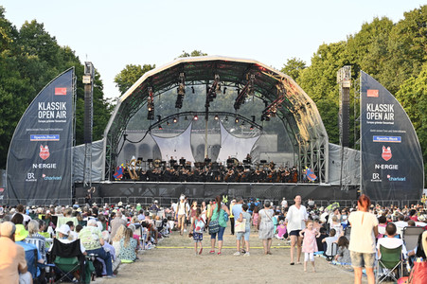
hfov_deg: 28.9
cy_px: 142
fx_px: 830
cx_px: 214
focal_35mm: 70
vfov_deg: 19.4
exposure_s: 1/400
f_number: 2.8
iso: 250
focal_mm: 70
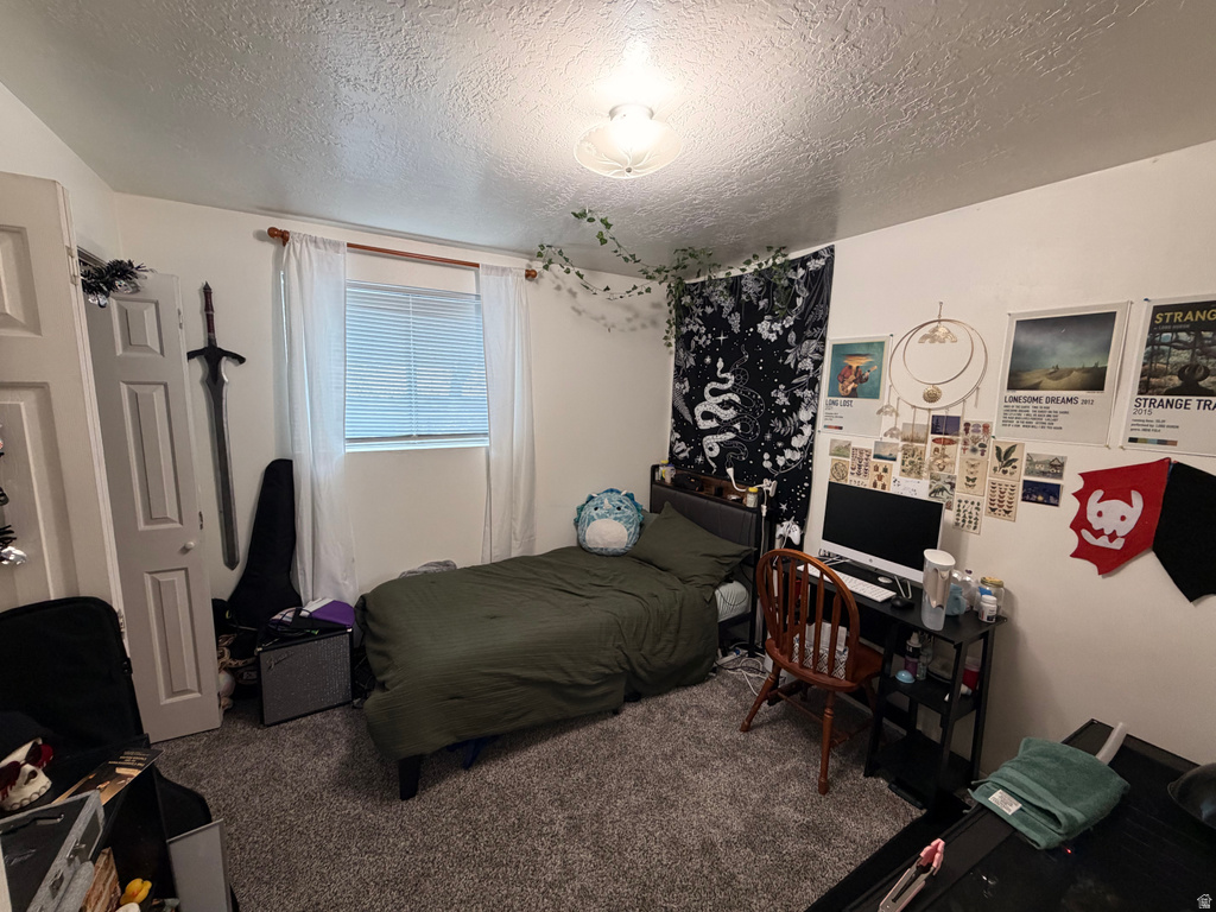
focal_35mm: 14
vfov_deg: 85.7
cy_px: 456
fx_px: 492
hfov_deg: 102.1
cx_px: 608
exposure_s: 1/120
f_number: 2.2
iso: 250
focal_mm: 2.22
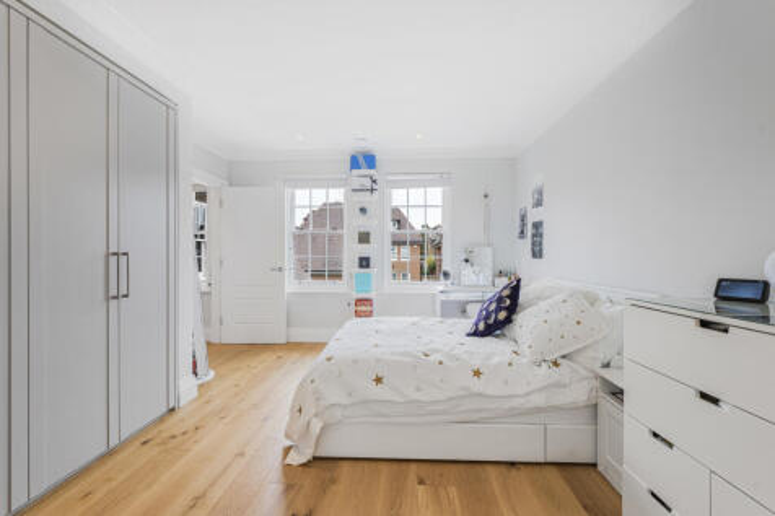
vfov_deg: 73.7
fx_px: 344
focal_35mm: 16
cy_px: 258
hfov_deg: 96.8
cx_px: 388
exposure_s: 1/3
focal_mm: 16
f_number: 8
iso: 100
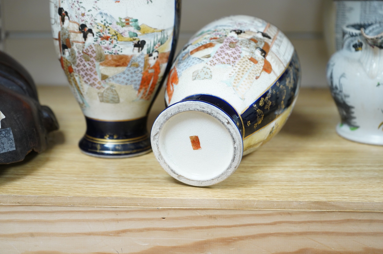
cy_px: 127
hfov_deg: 31.4
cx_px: 192
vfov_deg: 21.2
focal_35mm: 64
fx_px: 680
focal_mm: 64
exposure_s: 1/100
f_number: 5.6
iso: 2500
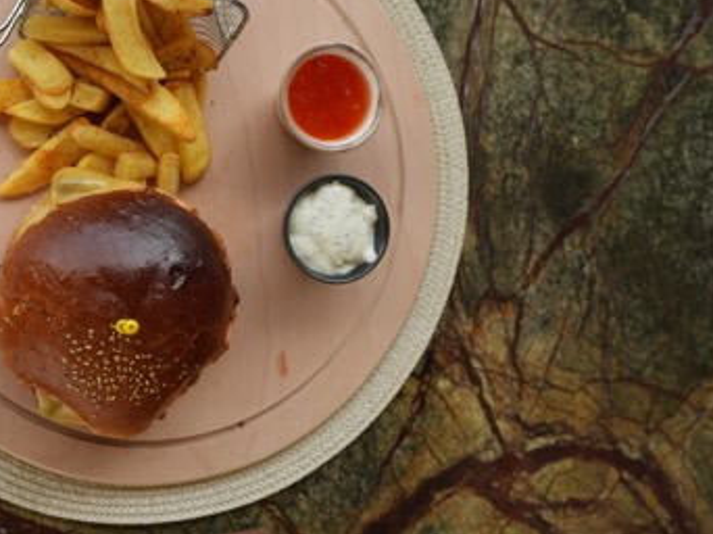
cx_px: 129
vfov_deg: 23.2
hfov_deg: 29.9
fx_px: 1297
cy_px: 312
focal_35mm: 63
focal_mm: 35
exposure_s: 1/800
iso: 200
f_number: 2.8
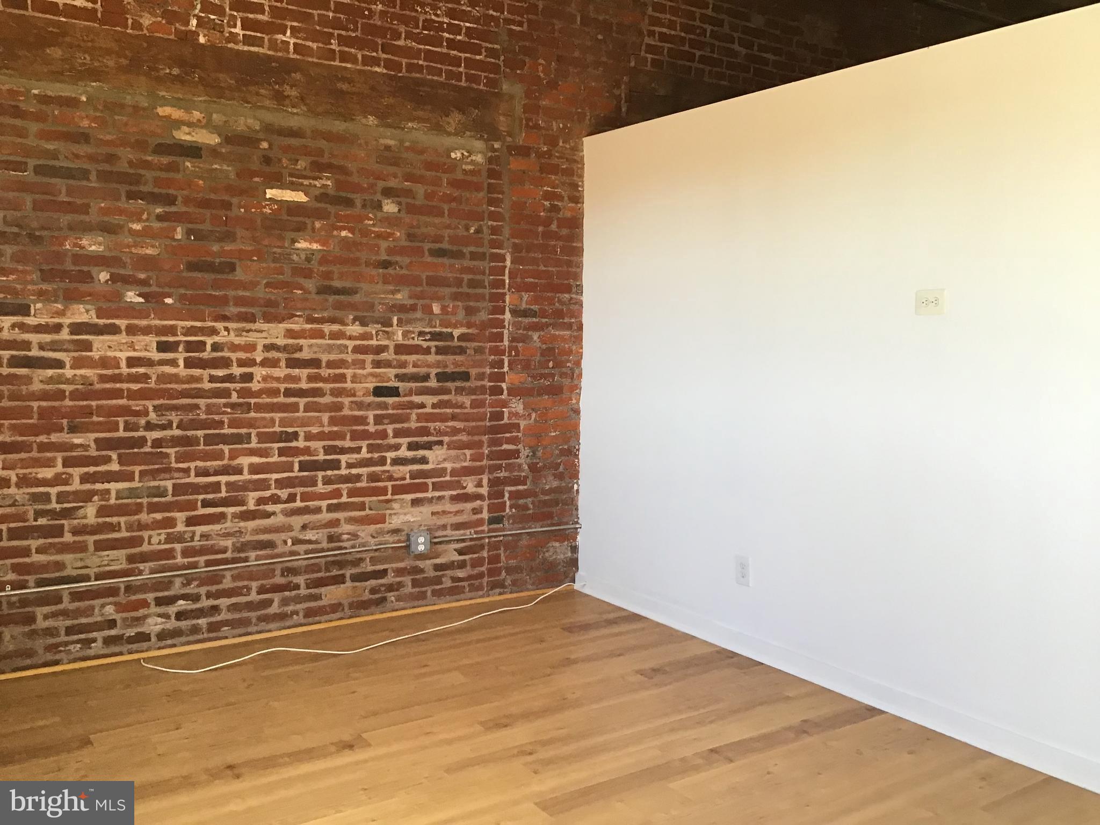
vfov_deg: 45.4
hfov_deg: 58.4
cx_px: 550
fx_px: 985
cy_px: 412
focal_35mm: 31
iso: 50
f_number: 2.4
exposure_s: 1/33
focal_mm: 3.3
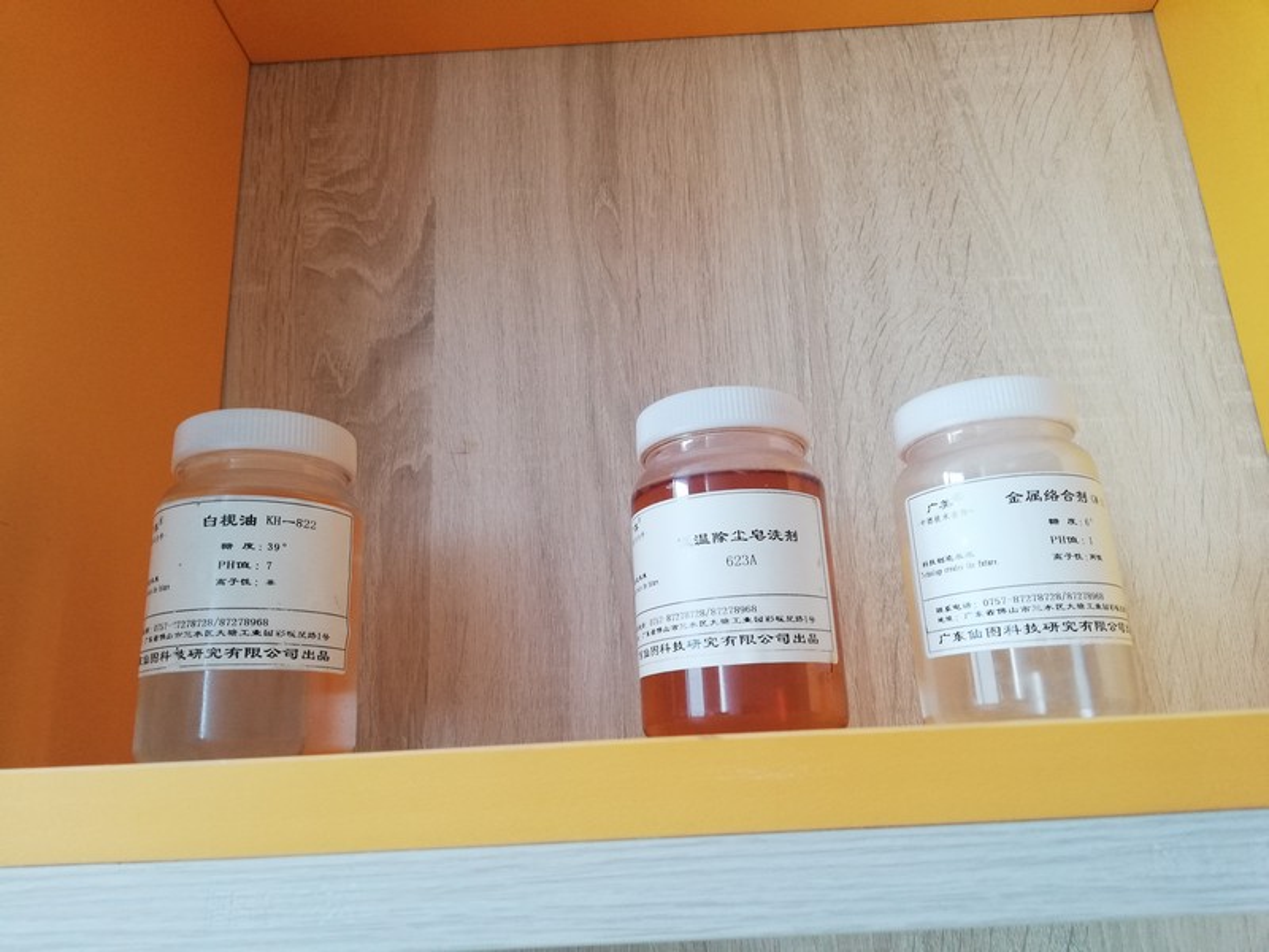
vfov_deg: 51.4
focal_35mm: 27
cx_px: 634
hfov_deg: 65.3
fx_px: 990
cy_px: 476
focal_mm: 3.81
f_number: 2.2
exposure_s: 1/50
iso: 160
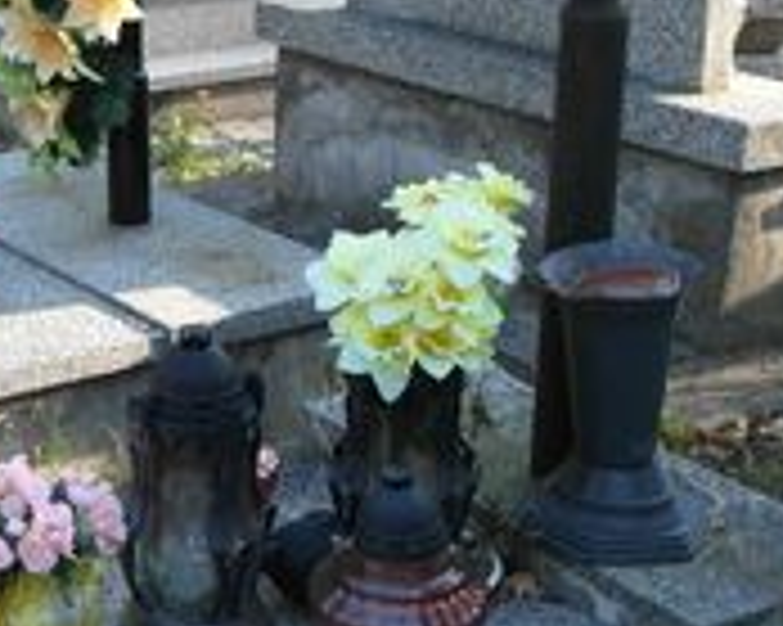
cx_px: -140
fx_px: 1992
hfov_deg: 20.8
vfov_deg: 17.8
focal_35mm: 86
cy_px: 284
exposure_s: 1/90
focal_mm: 5.2
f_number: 3.4
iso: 100
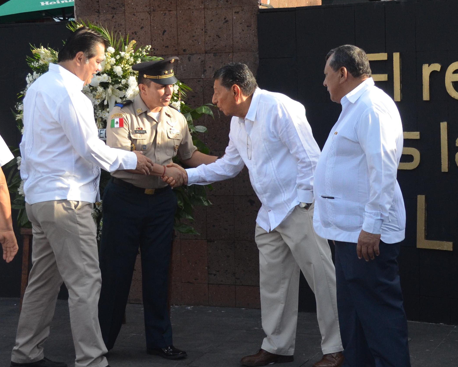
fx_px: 1071
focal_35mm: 79
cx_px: 186
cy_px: 159
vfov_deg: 19.4
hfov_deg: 24.1
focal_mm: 24
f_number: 4
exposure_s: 1/1000
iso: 800
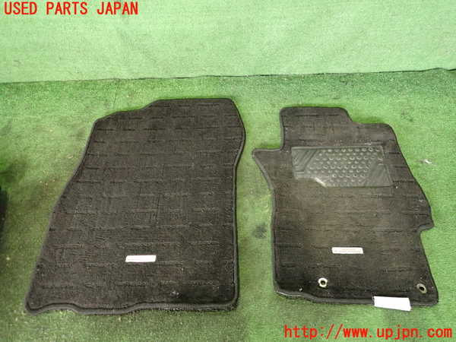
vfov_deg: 54.9
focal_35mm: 25
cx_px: 228
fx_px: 329
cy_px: 171
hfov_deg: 69.4
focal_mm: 4.5
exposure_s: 1/30
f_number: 2
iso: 640
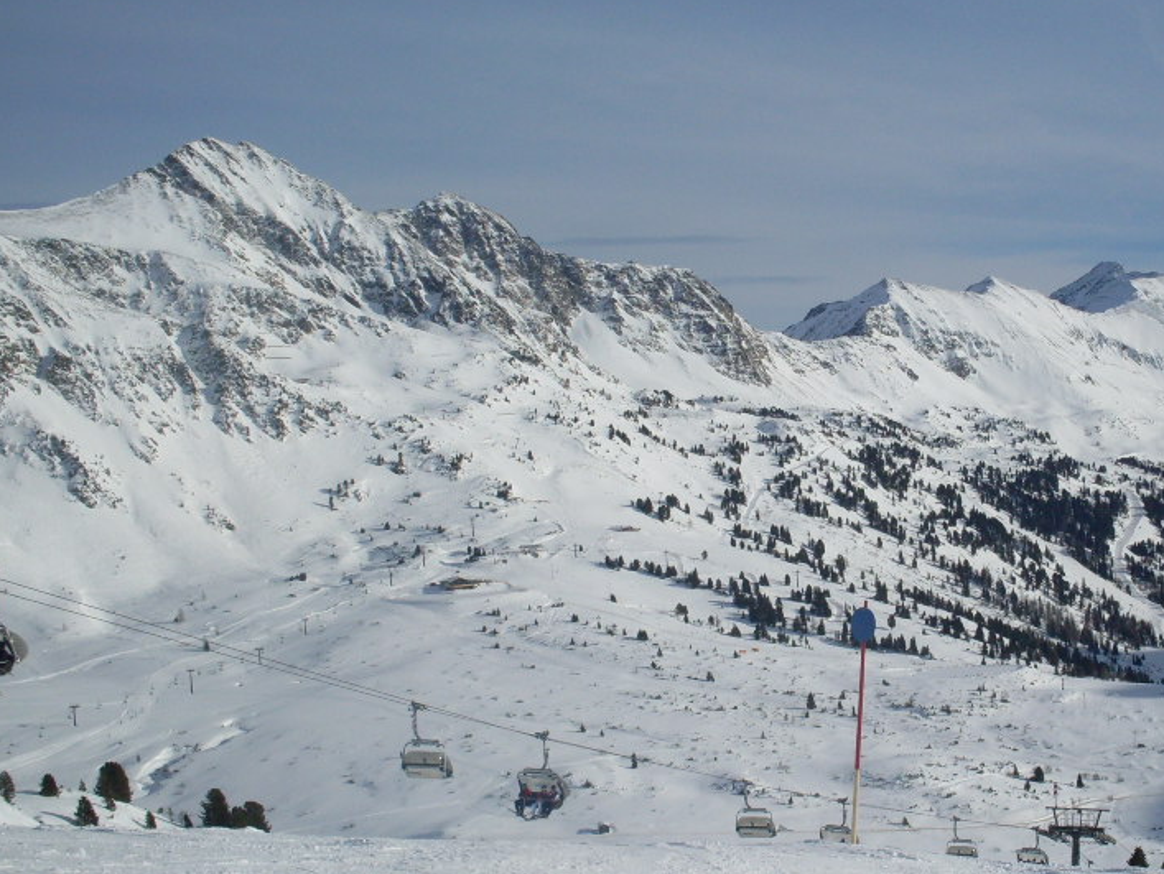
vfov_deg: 26.6
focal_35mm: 55
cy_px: 466
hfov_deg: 34.5
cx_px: 800
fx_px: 1850
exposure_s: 1/750
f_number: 8.4
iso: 80
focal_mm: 6.3
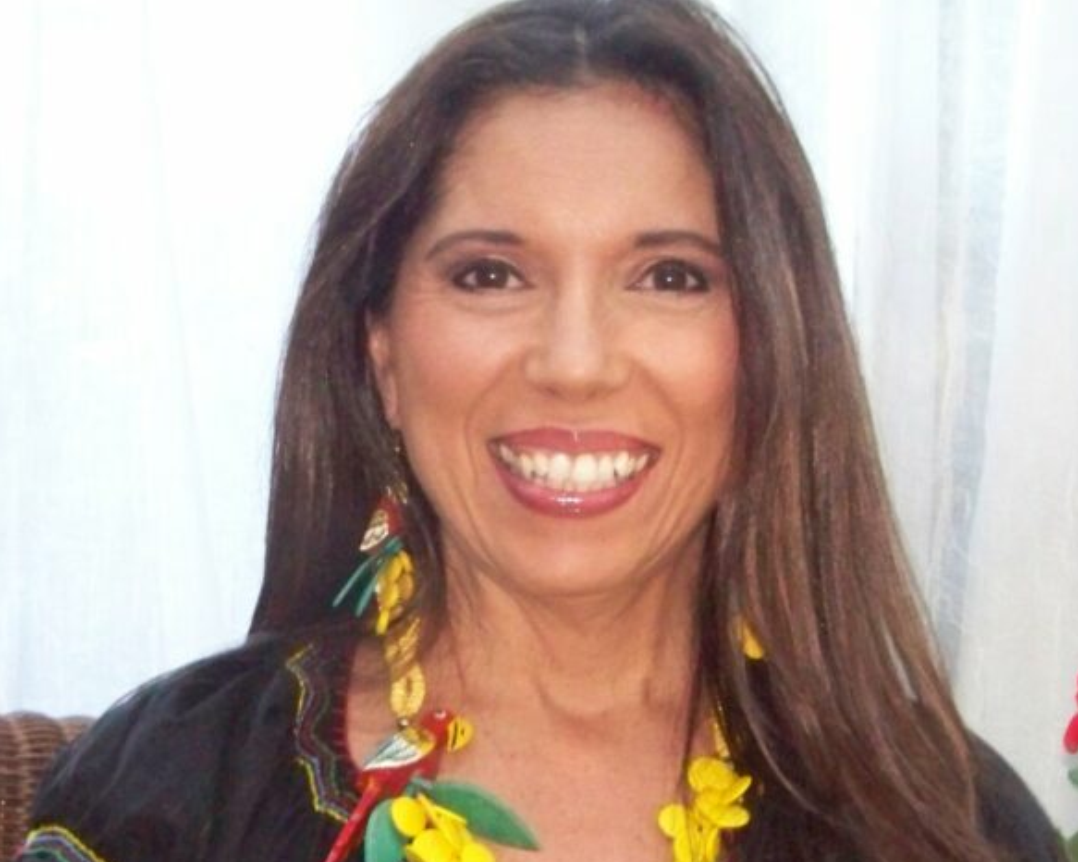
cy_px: 607
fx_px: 3827
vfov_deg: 12.8
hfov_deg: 16.0
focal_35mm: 120
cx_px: 555
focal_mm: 11.7
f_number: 5
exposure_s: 1/30
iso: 800
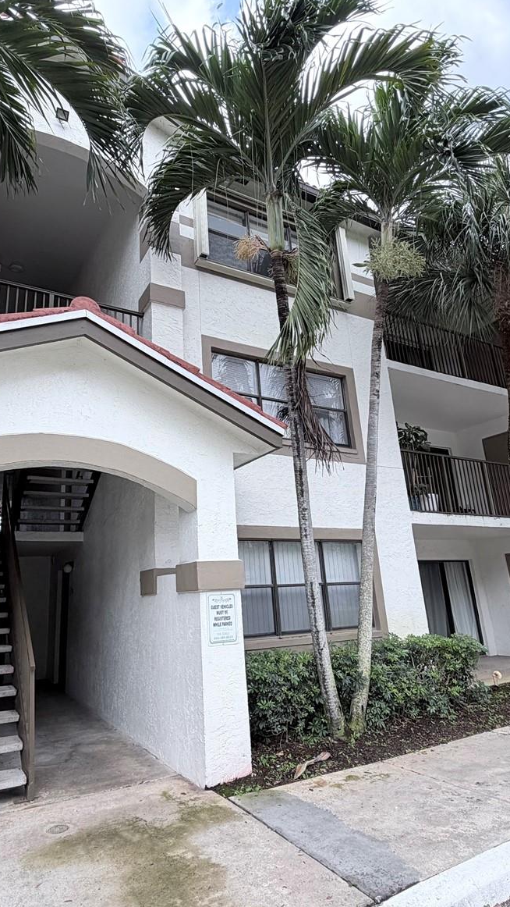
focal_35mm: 21
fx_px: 505
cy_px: 453
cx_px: 214
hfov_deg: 53.4
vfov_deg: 83.8
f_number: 2.2
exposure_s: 1/502
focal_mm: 2.22
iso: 50
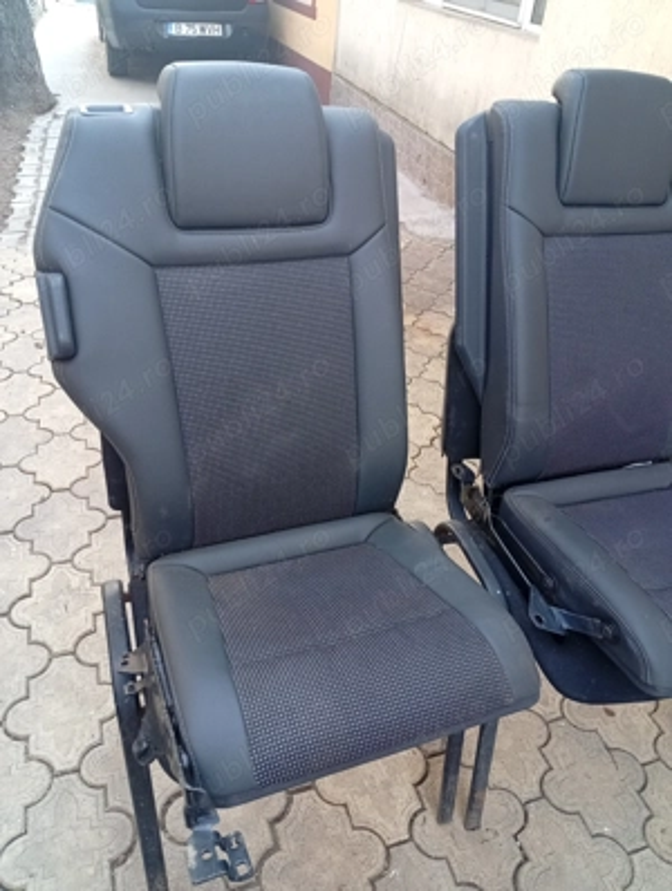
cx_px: 336
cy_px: 446
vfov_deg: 65.2
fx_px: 697
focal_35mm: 27
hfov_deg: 51.5
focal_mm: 3.98
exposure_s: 1/50
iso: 179
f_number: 1.8
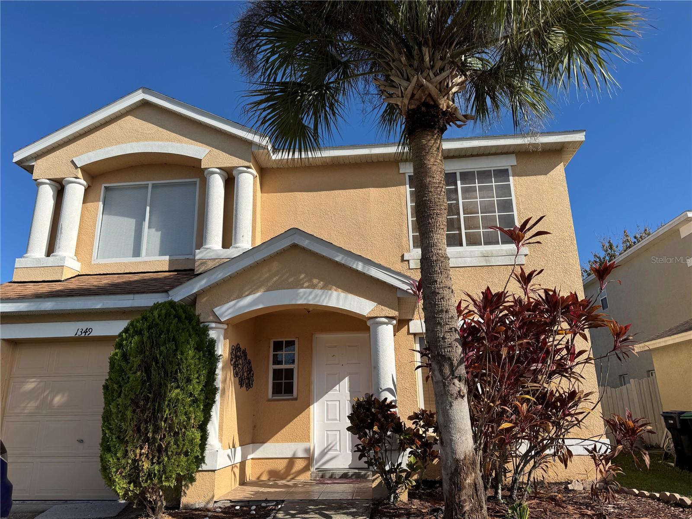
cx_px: 346
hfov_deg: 71.6
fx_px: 480
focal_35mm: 24
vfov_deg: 56.8
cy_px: 260
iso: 80
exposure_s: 1/6410
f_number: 1.78
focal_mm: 6.76
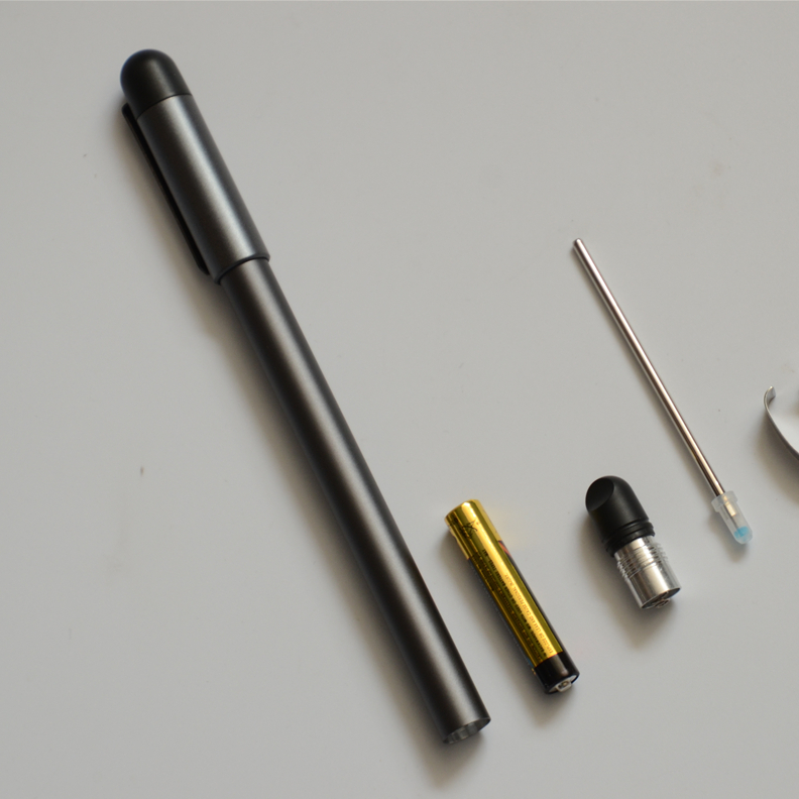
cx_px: 471
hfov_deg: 8.3
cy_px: 400
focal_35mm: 212
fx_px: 5536
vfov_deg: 8.3
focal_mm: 110
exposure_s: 1/20
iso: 400
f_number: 5.6
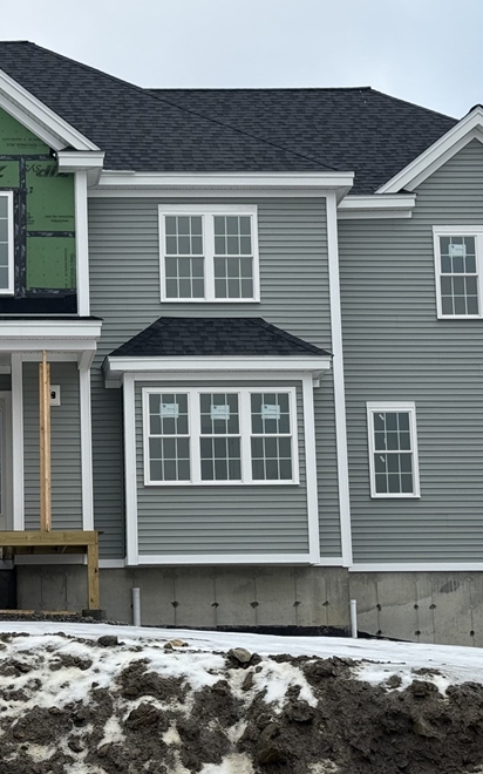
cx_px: 97
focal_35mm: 79
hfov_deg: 16.4
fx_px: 1665
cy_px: 393
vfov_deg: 26.2
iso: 64
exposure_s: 1/1715
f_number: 1.78
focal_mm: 6.76
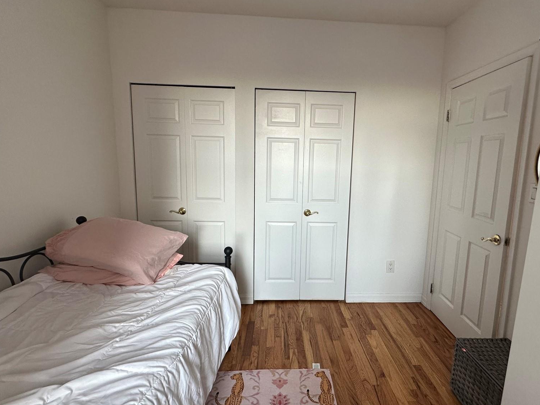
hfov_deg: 84.4
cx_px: 299
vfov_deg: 68.7
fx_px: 296
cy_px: 198
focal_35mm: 19
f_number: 2.2
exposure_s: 1/120
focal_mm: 2.22
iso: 160
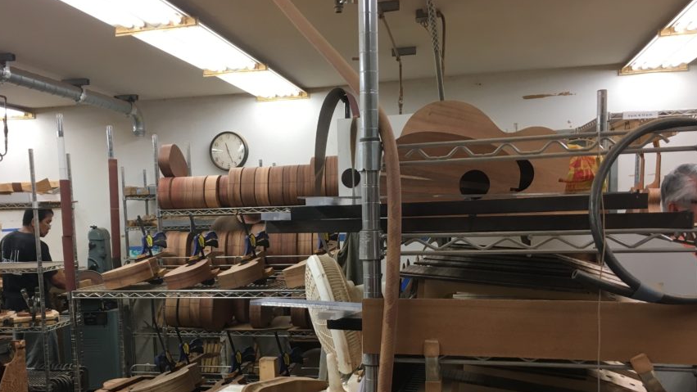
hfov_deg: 52.6
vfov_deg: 30.7
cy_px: 292
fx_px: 702
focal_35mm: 38
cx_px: 294
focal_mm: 4.15
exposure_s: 1/30
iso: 32
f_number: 2.2
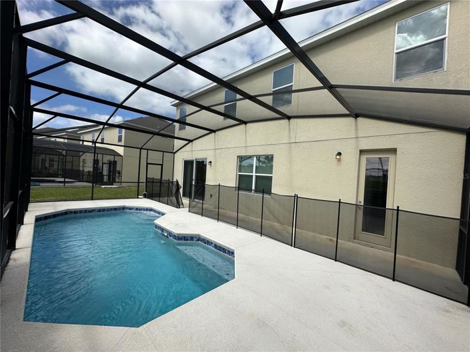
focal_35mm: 14
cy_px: 176
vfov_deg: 85.6
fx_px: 190
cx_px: 235
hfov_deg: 102.1
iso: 50
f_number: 2.2
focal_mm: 2.22
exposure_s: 1/1435
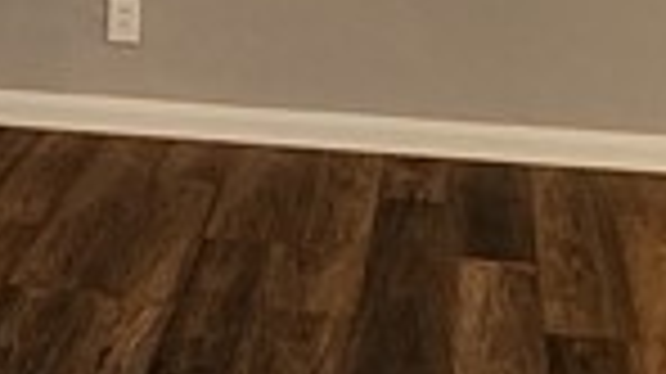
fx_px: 1729
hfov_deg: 20.9
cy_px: 95
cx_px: -36
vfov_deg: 12.3
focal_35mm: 98
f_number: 2.2
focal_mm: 2.2
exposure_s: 1/40
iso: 320
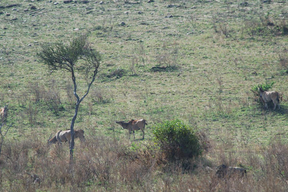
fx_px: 5737
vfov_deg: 1.9
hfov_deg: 2.9
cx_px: 144
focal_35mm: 717
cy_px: 99
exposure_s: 1/200
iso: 100
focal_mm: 400
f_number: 5.6
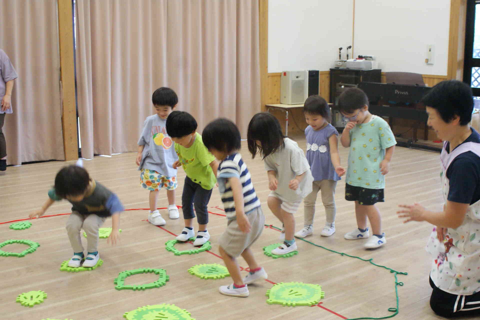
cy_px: 160
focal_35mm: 42
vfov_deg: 31.9
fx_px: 560
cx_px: 240
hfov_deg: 46.4
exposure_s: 1/80
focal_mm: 28
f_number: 5.6
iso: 1600
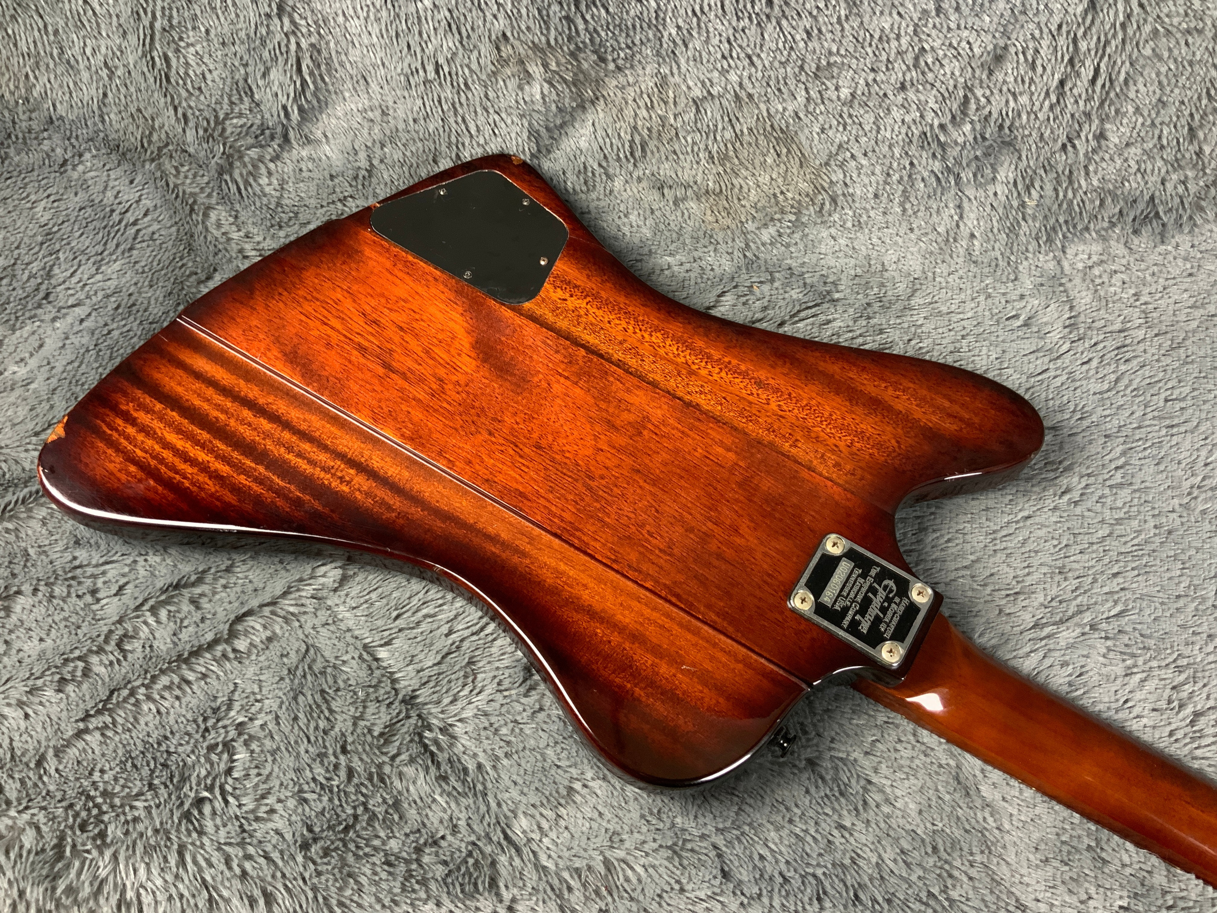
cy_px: 456
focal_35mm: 29
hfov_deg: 61.7
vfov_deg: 48.2
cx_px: 608
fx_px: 1020
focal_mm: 3
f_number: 1.8
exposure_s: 1/40
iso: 250
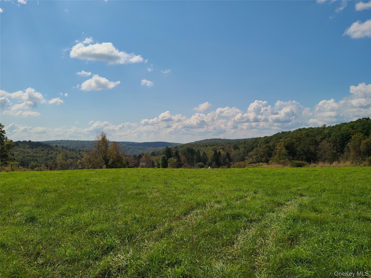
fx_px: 279
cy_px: 139
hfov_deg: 67.3
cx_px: 186
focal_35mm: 26
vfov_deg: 53.1
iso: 40
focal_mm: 5.4
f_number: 1.8
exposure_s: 1/6546
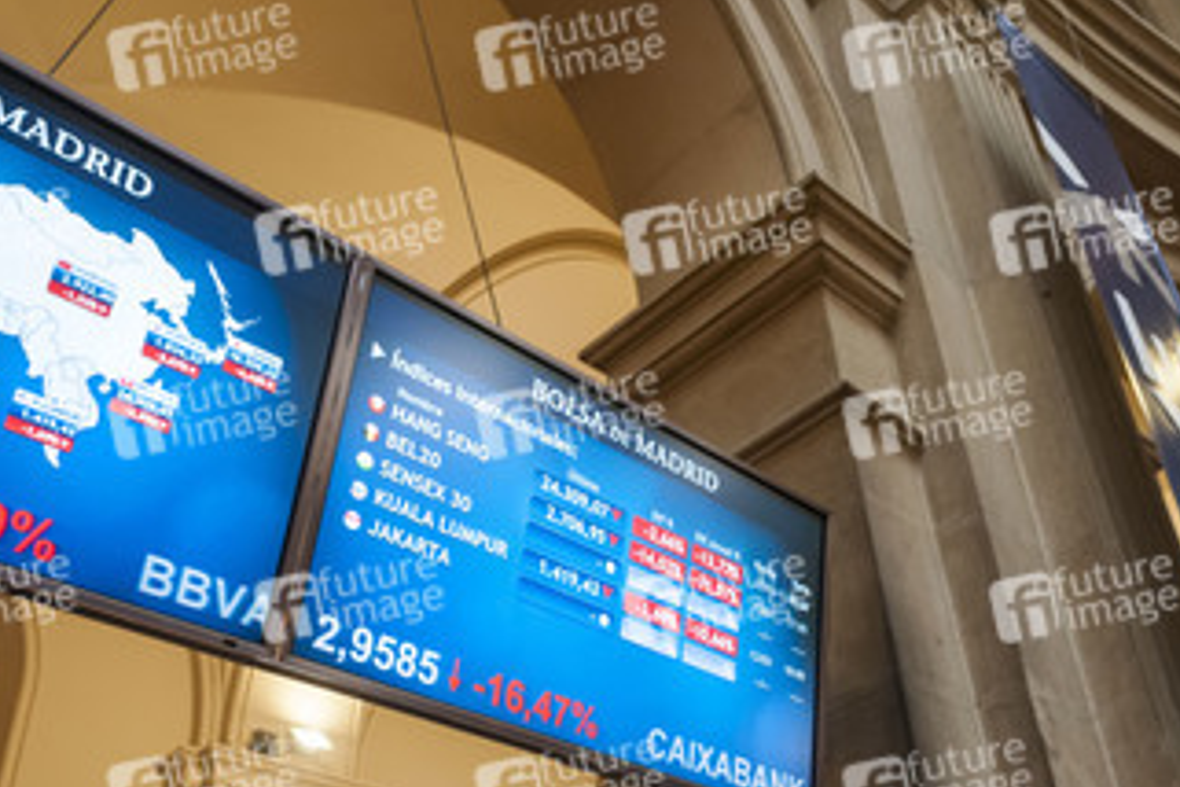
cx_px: 618
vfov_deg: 36.9
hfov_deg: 53.5
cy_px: 508
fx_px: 1170
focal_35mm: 36
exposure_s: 1/160
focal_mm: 17
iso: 2000
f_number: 2.8
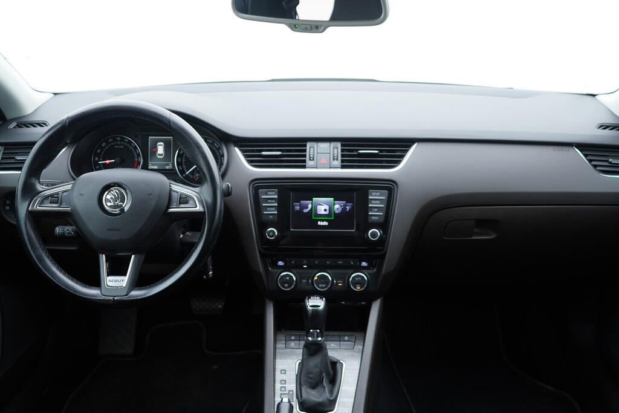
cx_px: 310
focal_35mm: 36
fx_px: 619
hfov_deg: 53.1
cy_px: 206
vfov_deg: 36.9
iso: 200
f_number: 2.8
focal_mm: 24
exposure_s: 1/40
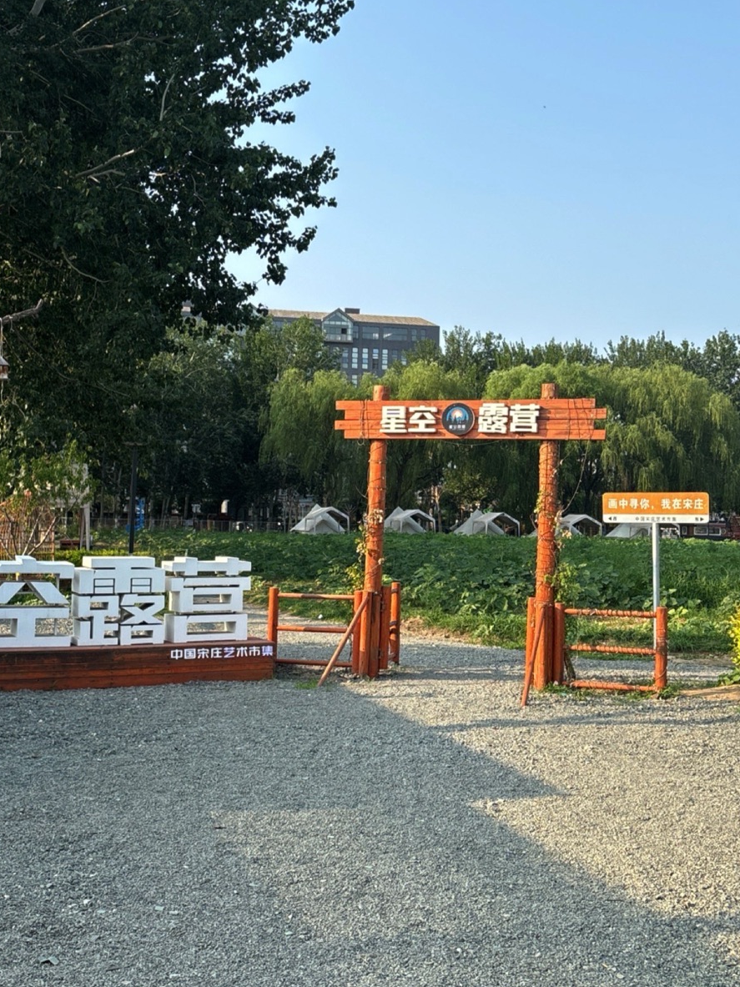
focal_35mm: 45
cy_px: 473
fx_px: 1283
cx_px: 286
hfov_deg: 32.1
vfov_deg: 42.1
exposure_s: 1/1590
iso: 50
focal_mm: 5.96
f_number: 1.6
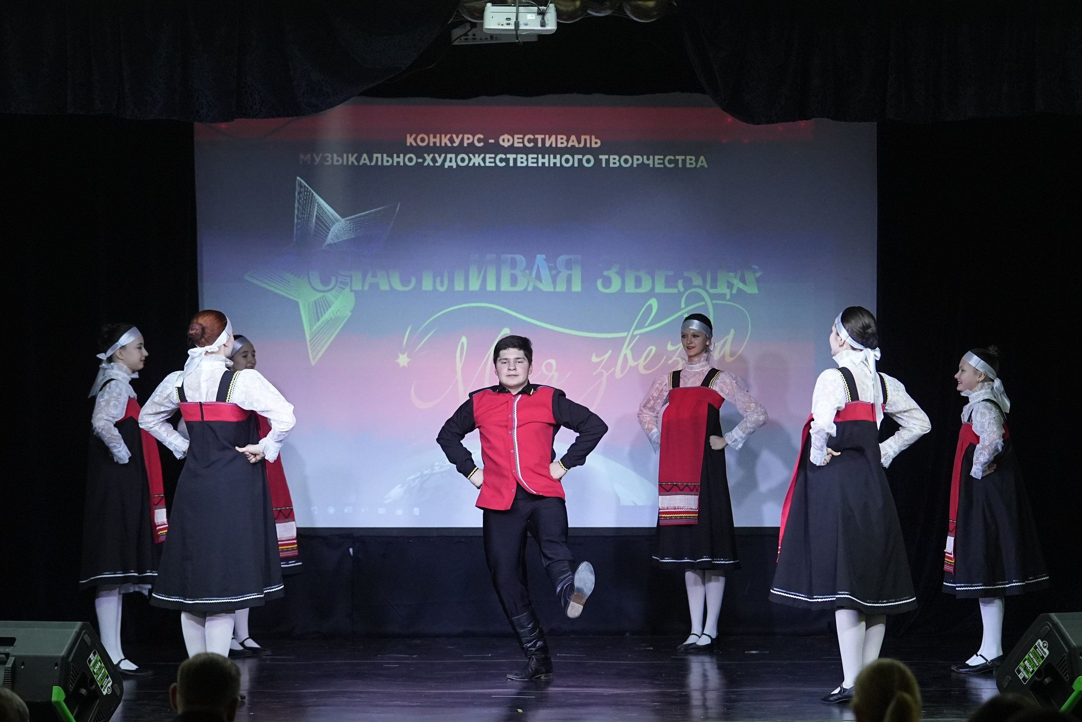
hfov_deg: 15.9
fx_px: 3877
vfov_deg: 10.6
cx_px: 541
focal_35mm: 129
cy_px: 361
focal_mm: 86
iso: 3200
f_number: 2.8
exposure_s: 1/400
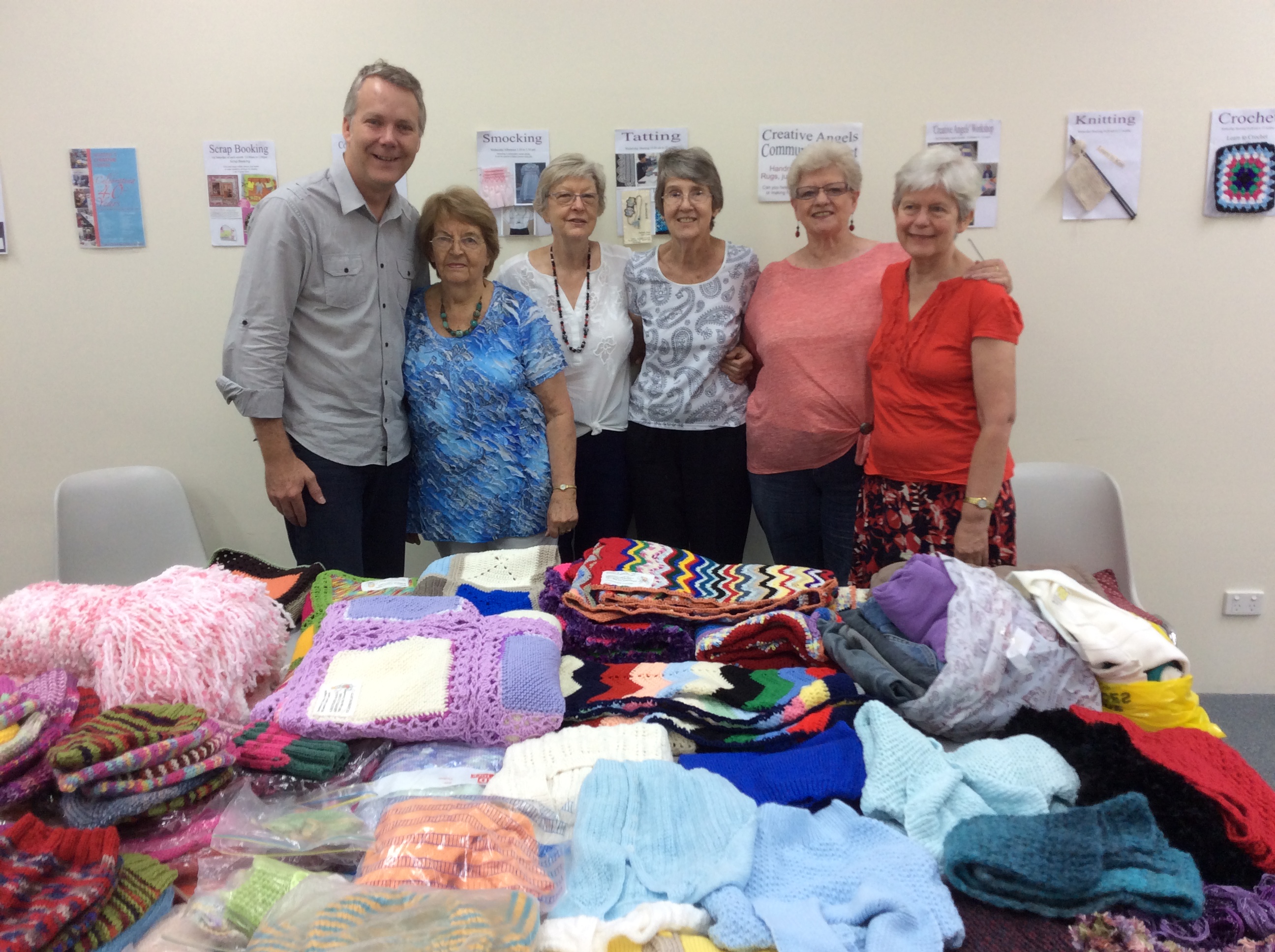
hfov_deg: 56.9
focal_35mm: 32
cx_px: 638
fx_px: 1177
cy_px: 476
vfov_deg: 44.1
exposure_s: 1/25
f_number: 2.4
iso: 50
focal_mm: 3.3
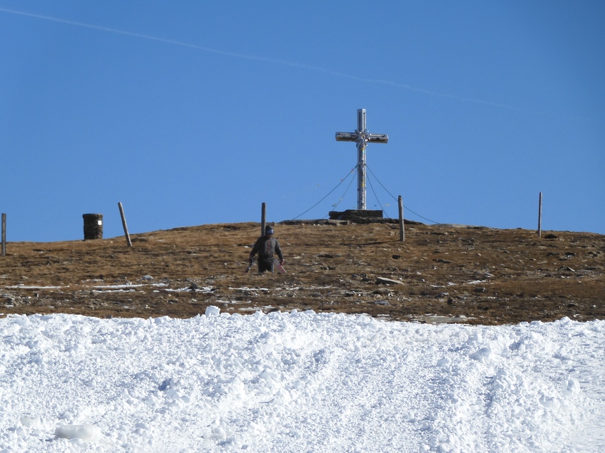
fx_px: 3931
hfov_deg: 8.8
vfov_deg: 6.6
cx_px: 302
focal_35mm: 225
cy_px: 226
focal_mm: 40.1
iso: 100
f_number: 5.6
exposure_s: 1/1000
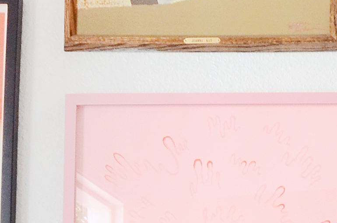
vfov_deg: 6.6
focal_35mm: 199
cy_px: 505
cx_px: 492
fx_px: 1861
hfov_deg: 10.1
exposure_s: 1/40
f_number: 6.3
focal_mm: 21
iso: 640
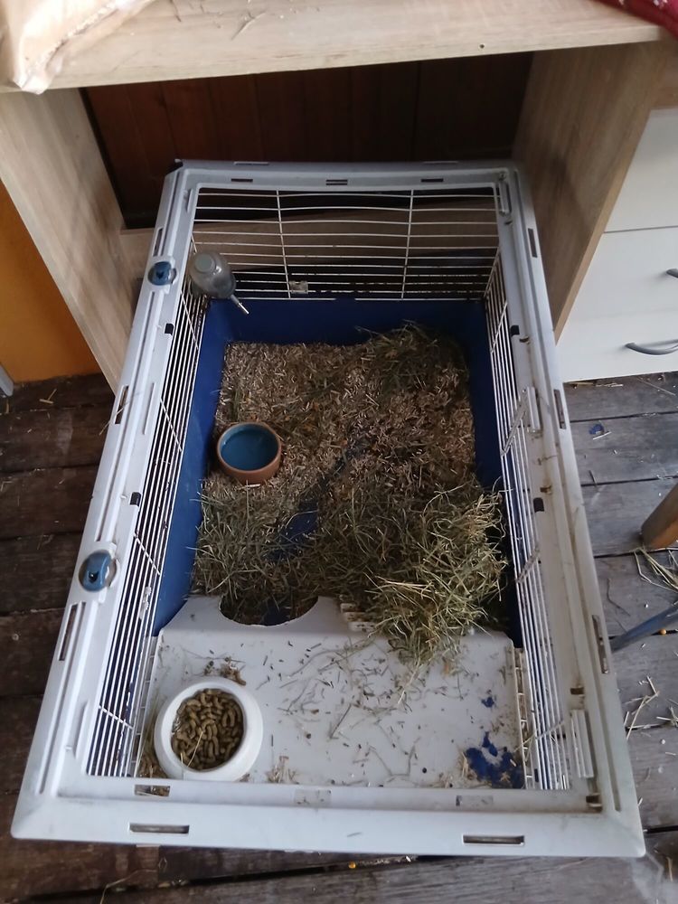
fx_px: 679
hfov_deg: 53.1
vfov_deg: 67.3
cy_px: 452
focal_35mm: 26
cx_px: 339
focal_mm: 3.98
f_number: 1.8
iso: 500
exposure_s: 1/20
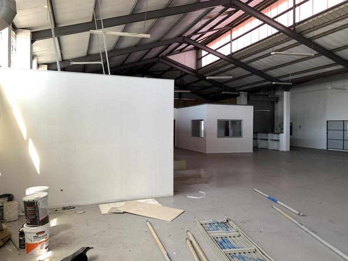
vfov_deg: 53.1
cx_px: 174
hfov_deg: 67.3
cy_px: 130
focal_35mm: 26
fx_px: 261
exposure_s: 1/115
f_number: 1.8
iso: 100
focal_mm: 4.25
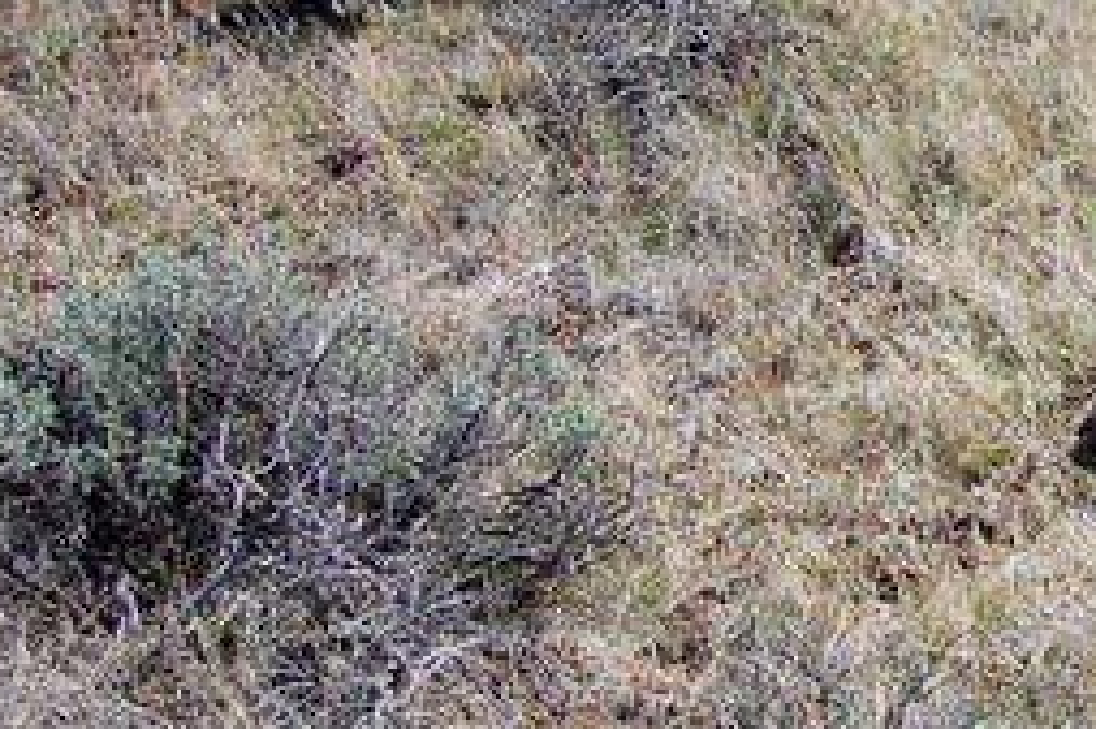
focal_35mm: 85
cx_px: 1540
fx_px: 2586
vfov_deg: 15.9
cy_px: 108
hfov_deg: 21.0
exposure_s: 1/320
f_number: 9
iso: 200
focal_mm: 18
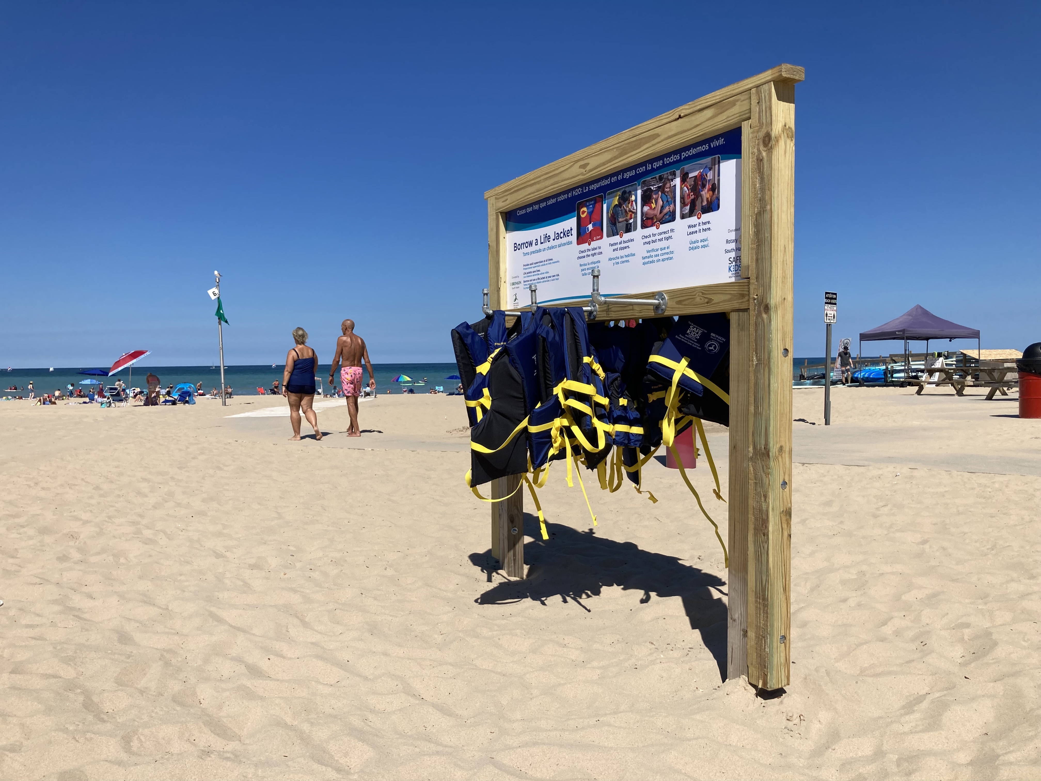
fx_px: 842
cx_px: 520
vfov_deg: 49.7
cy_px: 390
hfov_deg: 63.4
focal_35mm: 28
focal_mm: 3.99
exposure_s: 1/3745
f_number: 1.8
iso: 20
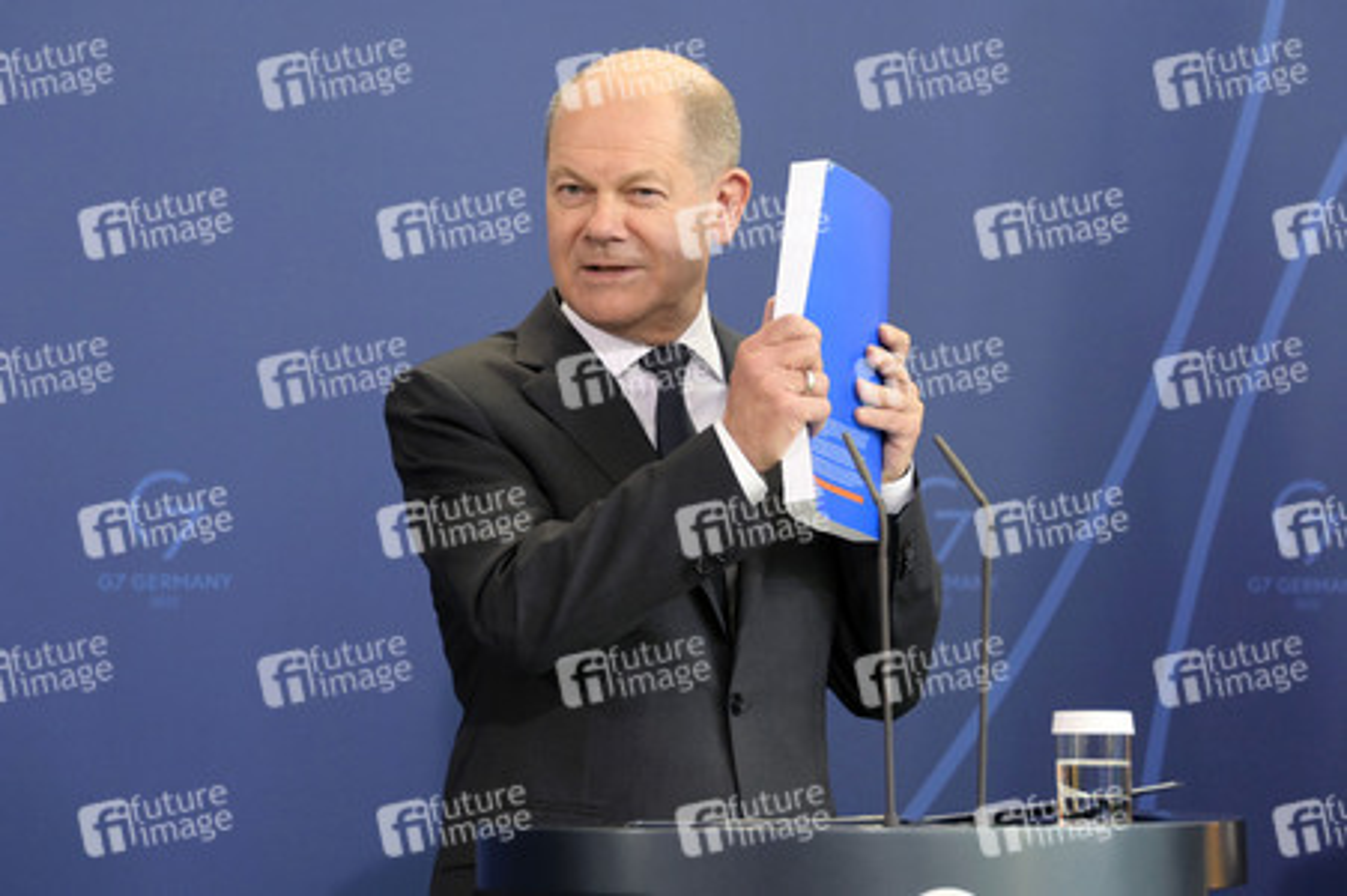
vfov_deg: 11.0
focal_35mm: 125
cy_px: 448
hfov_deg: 16.4
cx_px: 674
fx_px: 4674
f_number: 5.6
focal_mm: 125
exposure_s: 1/500
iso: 8000
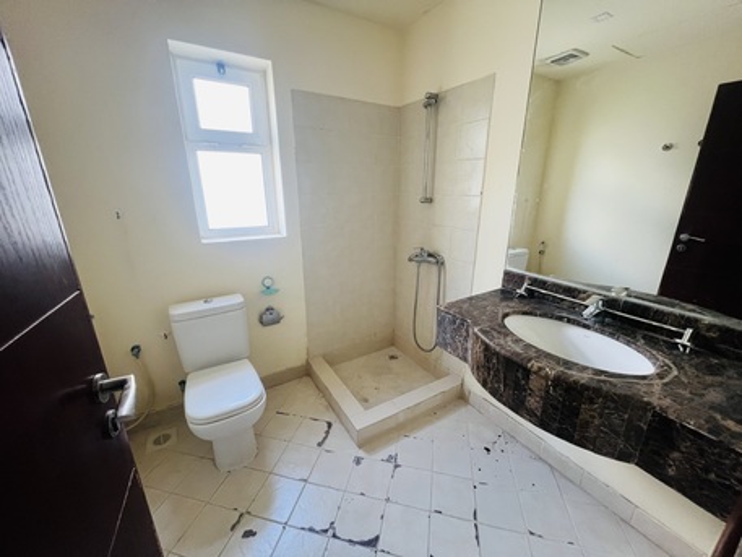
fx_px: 279
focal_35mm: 13
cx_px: 371
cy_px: 278
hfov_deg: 106.2
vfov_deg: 89.9
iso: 320
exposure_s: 1/60
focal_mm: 1.57
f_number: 1.8
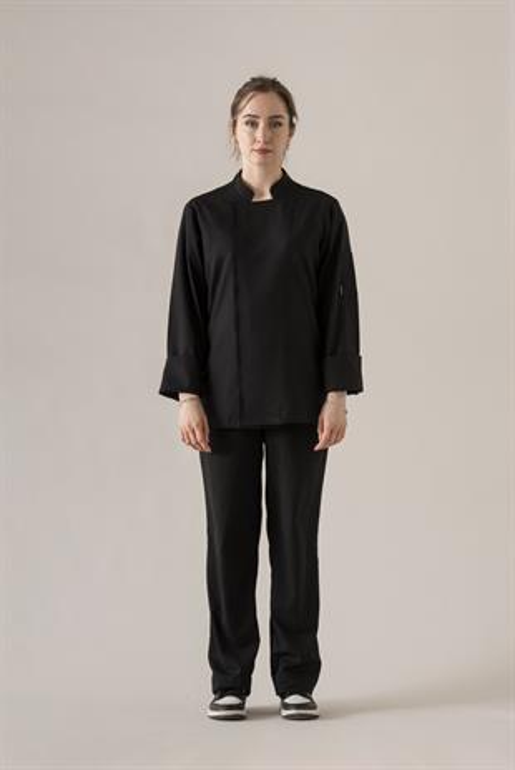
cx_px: 258
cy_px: 385
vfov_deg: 16.8
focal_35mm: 122
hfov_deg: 11.3
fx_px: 2614
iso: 320
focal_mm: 122
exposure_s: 1/160
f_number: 11
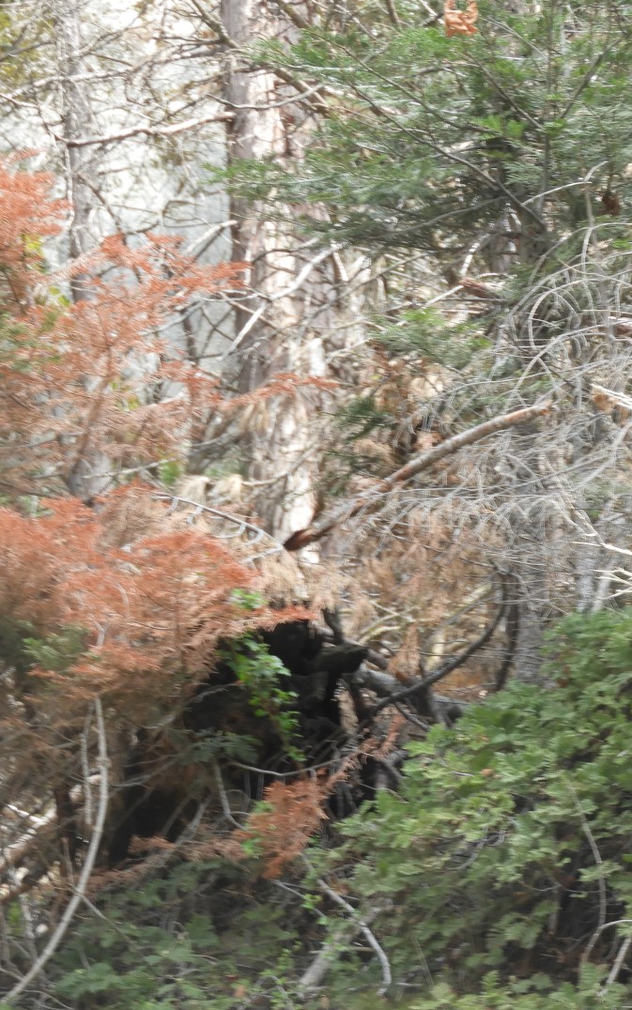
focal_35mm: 312
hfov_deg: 4.2
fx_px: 8594
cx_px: 421
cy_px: 504
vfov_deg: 6.7
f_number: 5.3
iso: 125
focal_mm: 39.4
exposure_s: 1/60
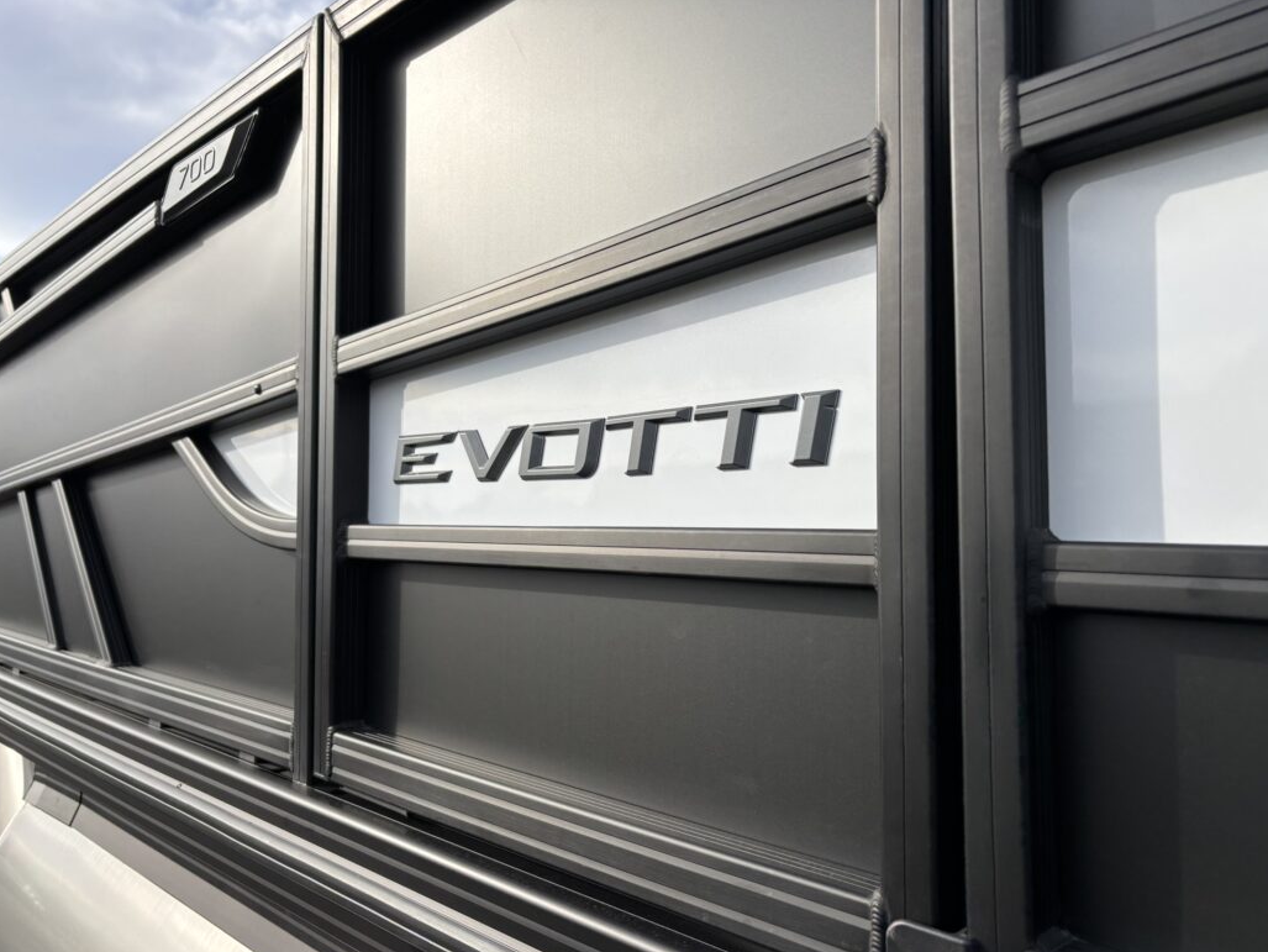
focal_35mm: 27
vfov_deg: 51.4
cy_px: 489
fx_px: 989
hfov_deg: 65.3
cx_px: 653
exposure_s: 1/1949
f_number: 1.6
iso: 50
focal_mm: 5.96
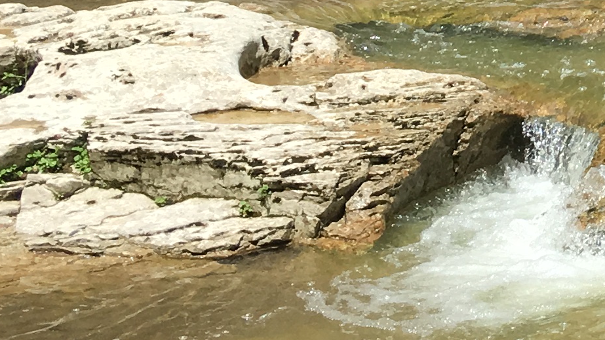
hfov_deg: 14.3
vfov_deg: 8.1
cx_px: 979
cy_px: -482
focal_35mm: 138
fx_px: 2214
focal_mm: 4.15
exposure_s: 1/1672
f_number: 2.2
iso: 25
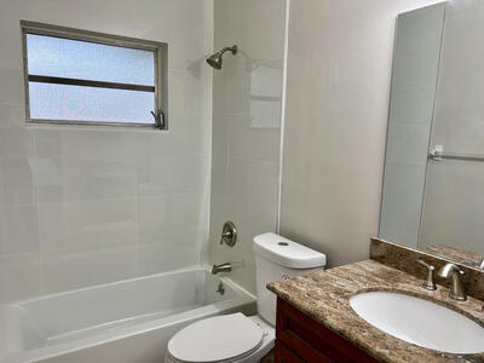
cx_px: 242
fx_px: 364
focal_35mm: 26
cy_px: 182
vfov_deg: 53.1
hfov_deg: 67.3
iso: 40
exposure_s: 1/209
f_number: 1.5
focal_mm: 5.7
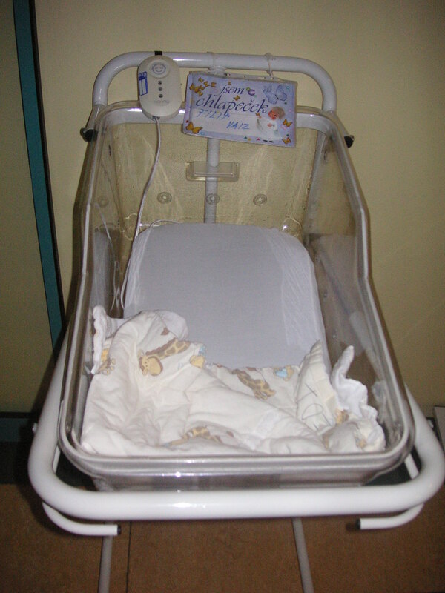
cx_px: 222
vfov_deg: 50.1
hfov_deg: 38.7
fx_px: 634
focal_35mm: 37
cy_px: 296
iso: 160
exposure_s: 1/45
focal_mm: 6.1
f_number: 2.8
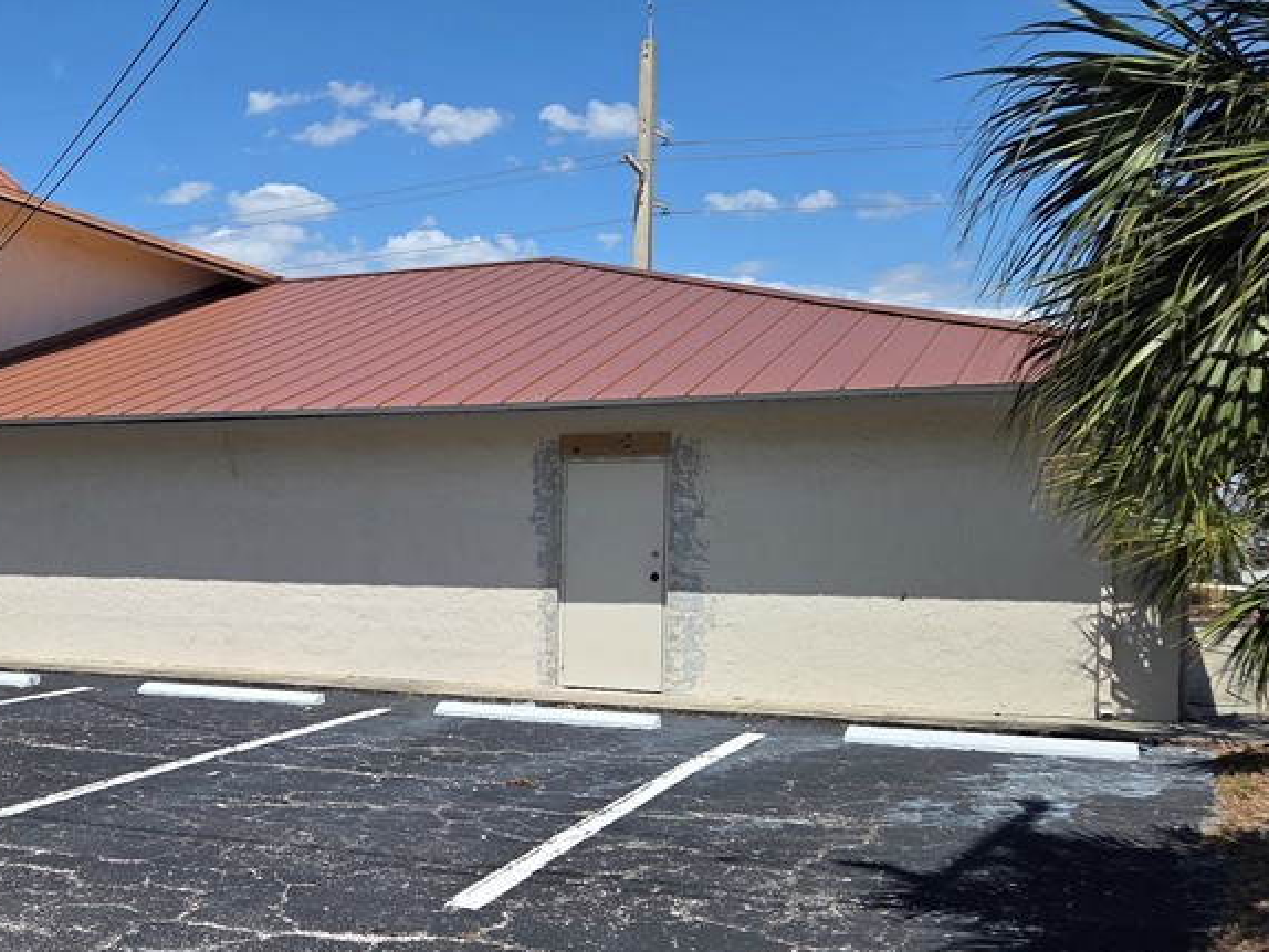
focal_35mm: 41
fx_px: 1504
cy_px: 596
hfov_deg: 44.9
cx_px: 391
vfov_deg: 35.0
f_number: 1.8
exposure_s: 1/6839
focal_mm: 5.4
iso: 80
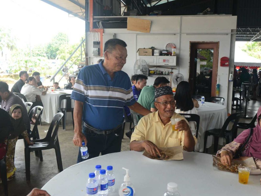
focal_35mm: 35
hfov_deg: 52.6
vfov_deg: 40.7
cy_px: 99
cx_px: 140
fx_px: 264
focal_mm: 32
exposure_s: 1/500
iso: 1250
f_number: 5.6
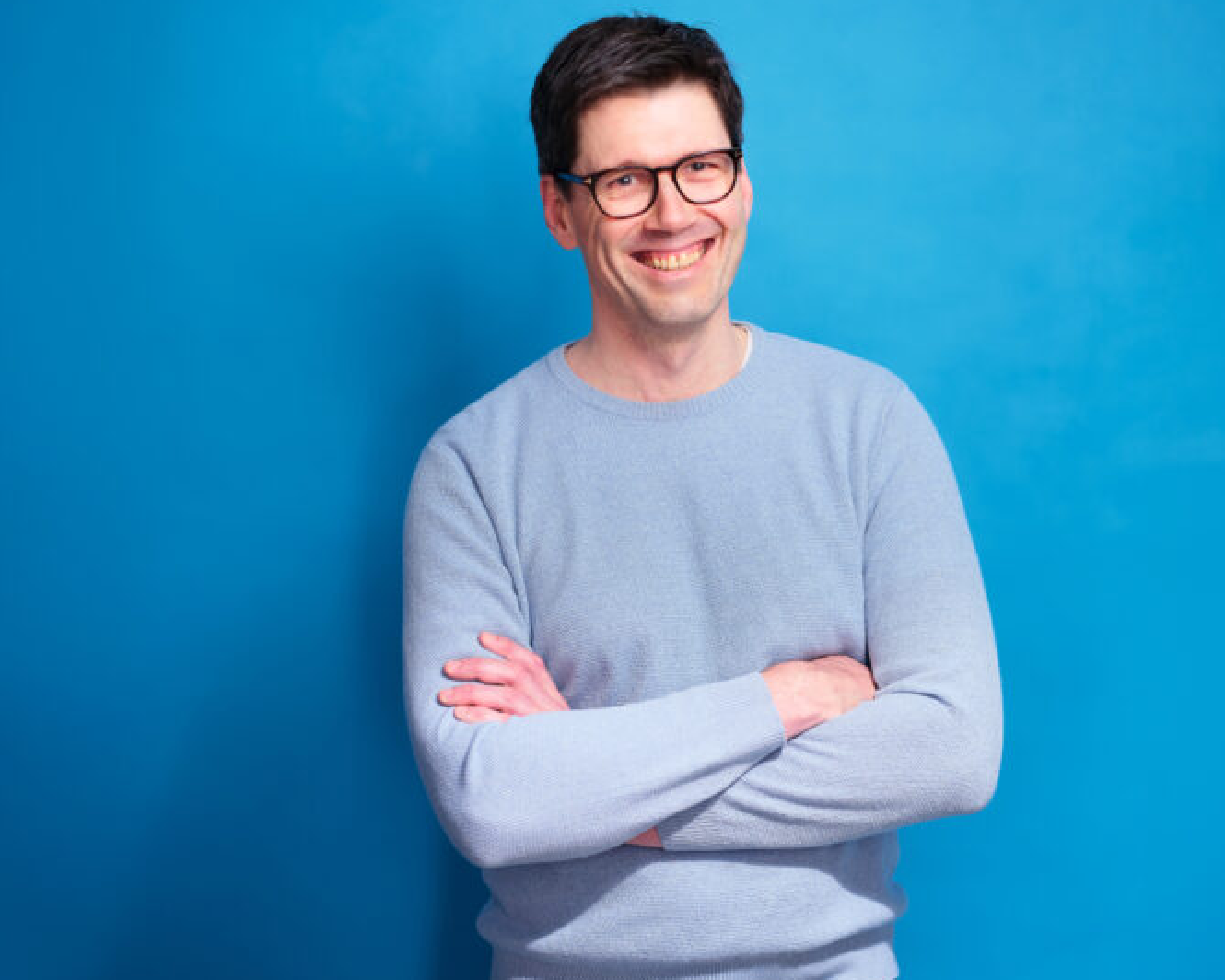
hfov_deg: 26.7
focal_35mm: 71
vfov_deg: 21.6
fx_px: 2574
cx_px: 706
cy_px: 505
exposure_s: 1/125
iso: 250
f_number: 2.2
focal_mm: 80
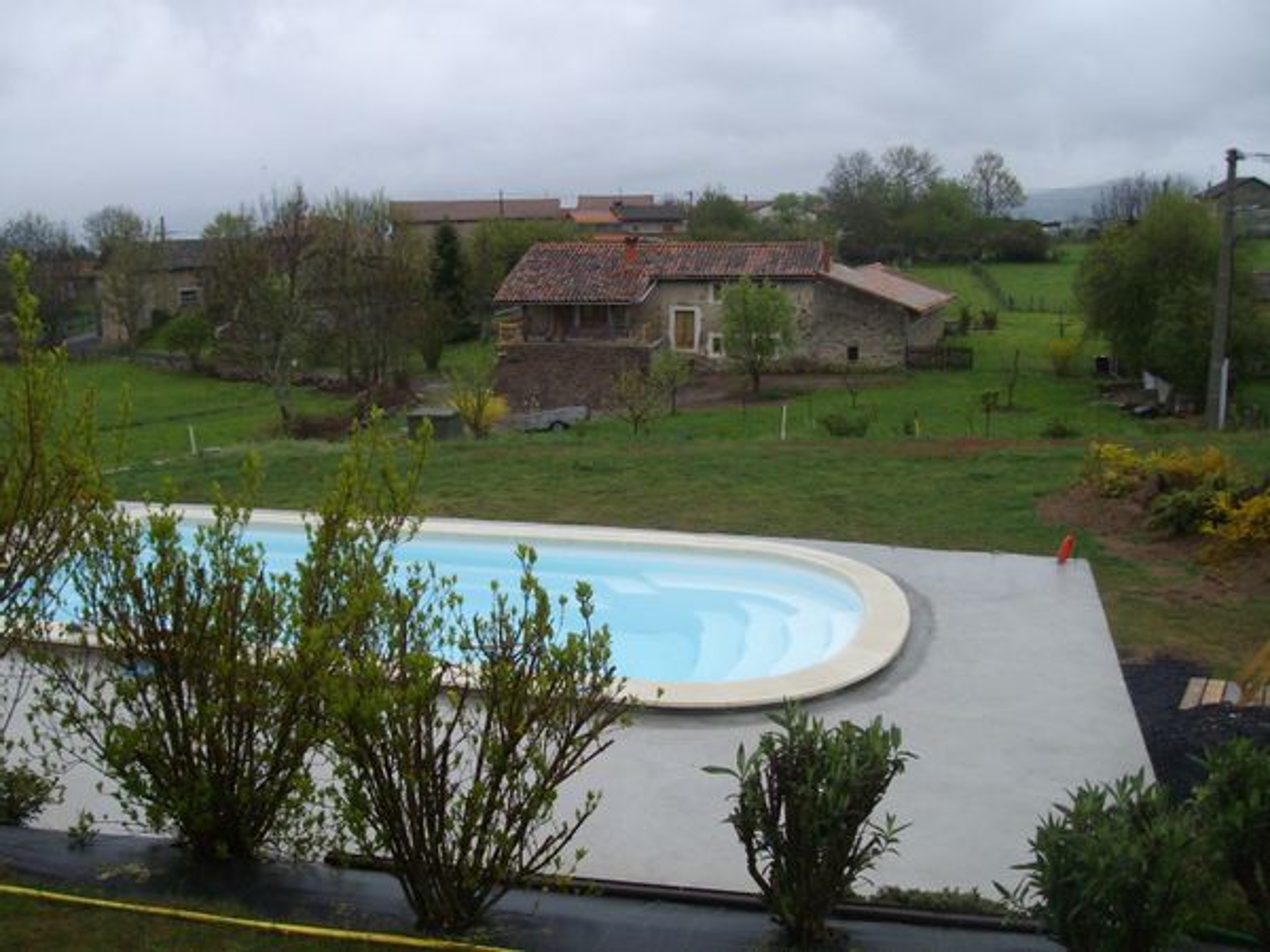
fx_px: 1321
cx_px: 635
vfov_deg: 39.7
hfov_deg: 51.4
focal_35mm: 36
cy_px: 476
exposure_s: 1/200
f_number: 2.7
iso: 160
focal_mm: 6
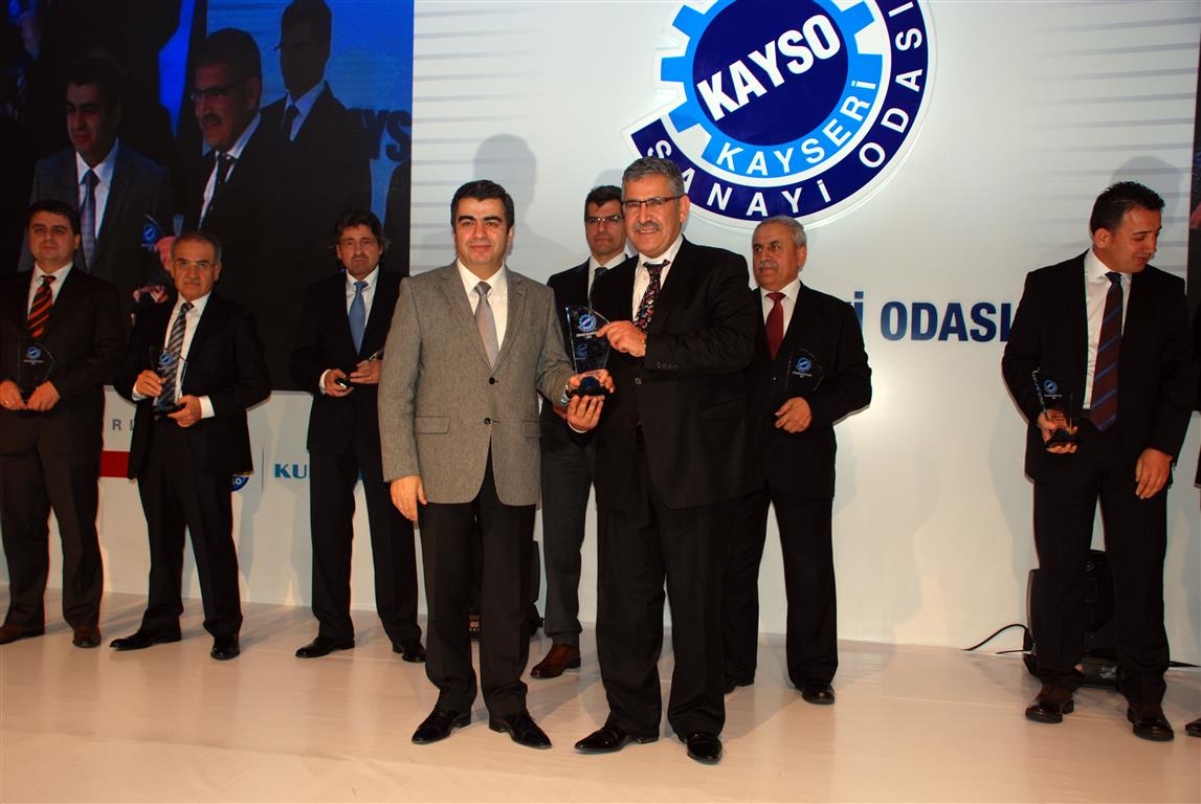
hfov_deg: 53.1
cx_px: 600
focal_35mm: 36
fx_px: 1203
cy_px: 402
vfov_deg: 37.0
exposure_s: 1/60
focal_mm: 24
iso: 200
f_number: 4
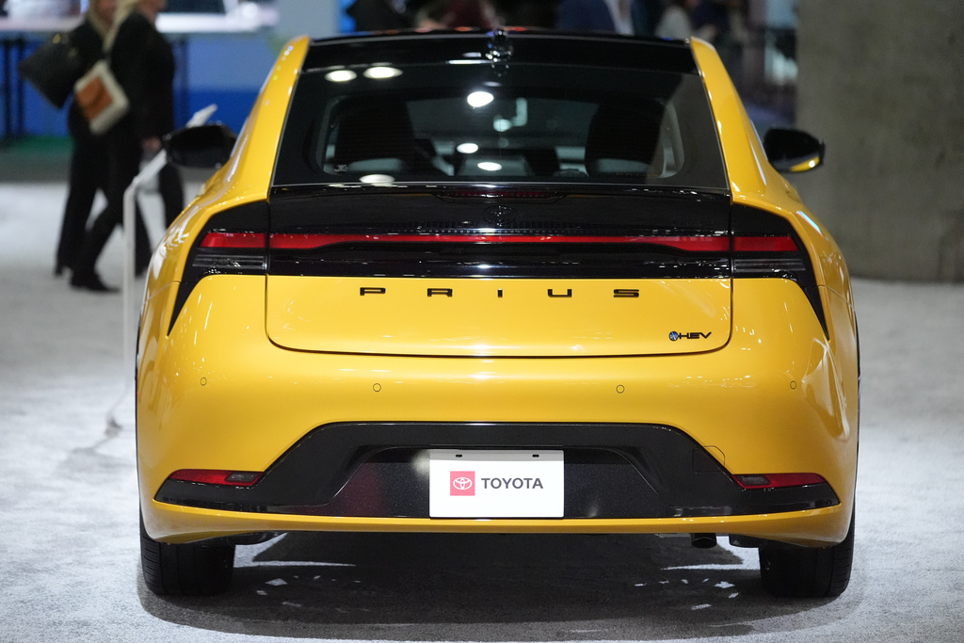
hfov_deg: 18.8
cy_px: 322
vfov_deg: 12.6
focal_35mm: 109
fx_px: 2919
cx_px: 482
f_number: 2.8
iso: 8000
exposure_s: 1/2262
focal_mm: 109
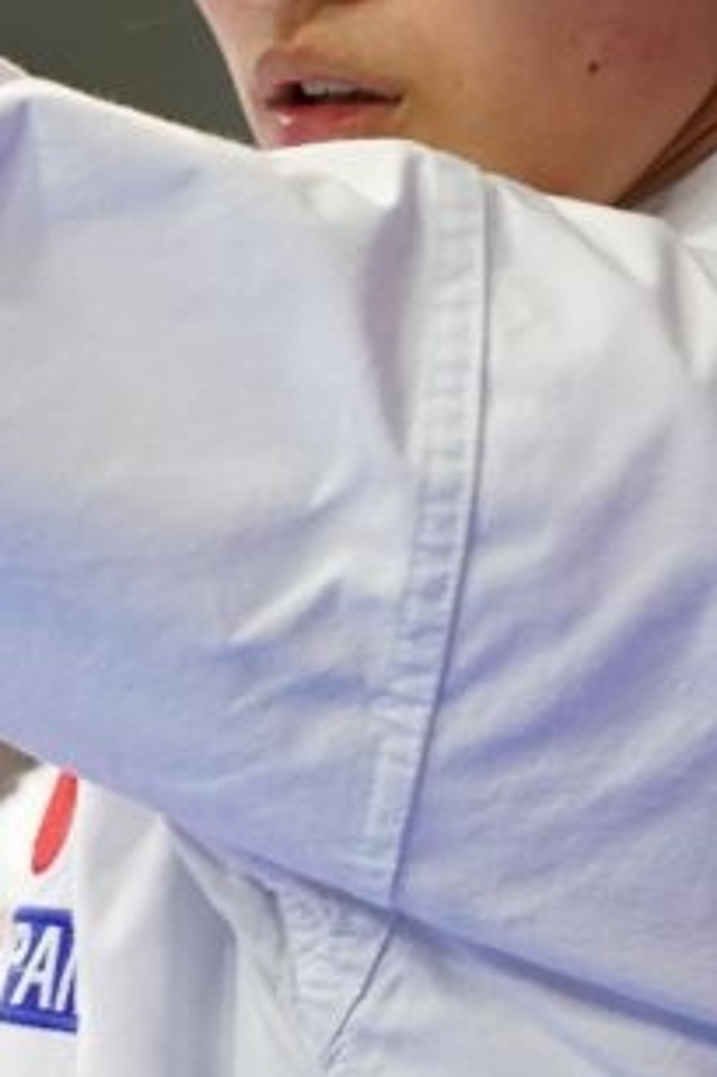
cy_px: 528
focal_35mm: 1560
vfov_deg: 1.3
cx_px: 273
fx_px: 46654
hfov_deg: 0.9
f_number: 2.8
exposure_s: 1/500
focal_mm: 400
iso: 2500
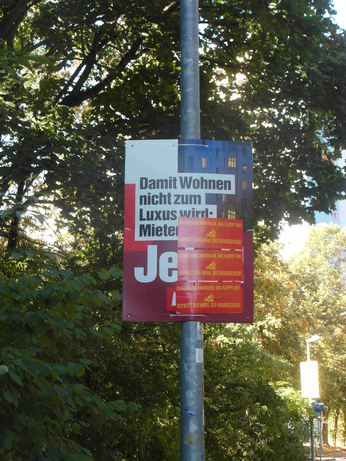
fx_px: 1040
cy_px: 230
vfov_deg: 25.0
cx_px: 173
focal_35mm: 78
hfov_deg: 18.9
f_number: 4.2
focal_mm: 13.9
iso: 100
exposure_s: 1/60
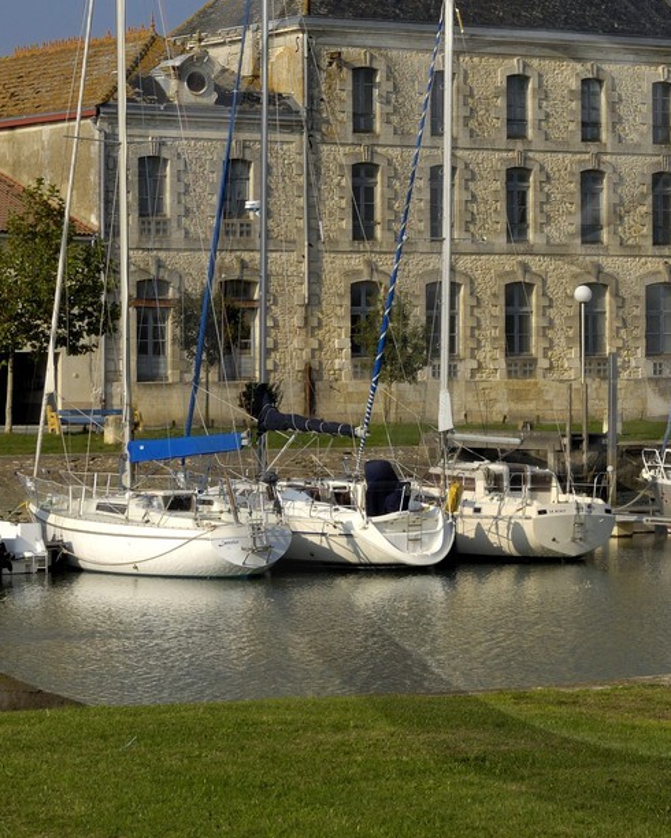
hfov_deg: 10.4
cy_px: 259
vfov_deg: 13.1
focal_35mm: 147
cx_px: 720
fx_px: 3647
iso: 100
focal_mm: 40
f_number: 11
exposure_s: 1/160
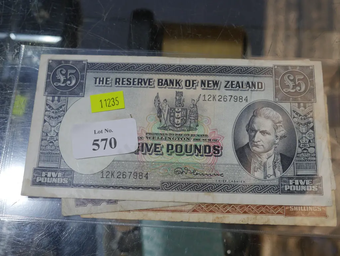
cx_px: 170
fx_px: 491
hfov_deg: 38.2
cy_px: 128
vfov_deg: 29.1
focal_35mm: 50
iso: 200
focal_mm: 25
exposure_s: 1/100
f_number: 5.3
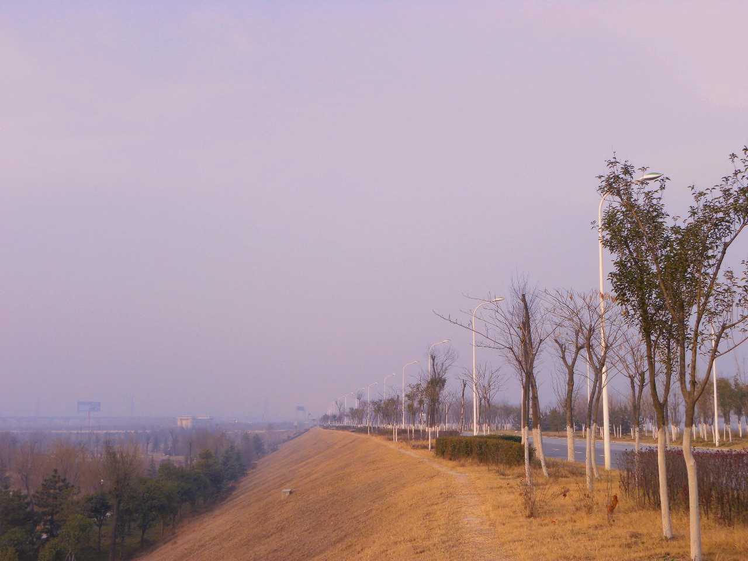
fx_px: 994
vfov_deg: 31.5
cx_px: 374
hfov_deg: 41.2
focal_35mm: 46
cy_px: 280
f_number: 4
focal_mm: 8.2
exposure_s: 1/272
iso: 64
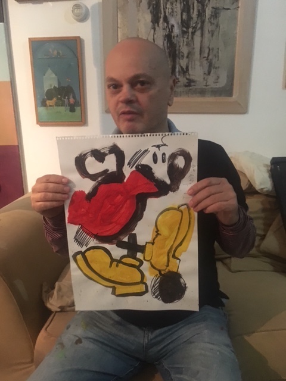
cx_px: 143
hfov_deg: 48.2
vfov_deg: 61.7
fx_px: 319
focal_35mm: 29
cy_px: 190
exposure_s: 1/17
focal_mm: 4.15
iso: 640
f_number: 2.2
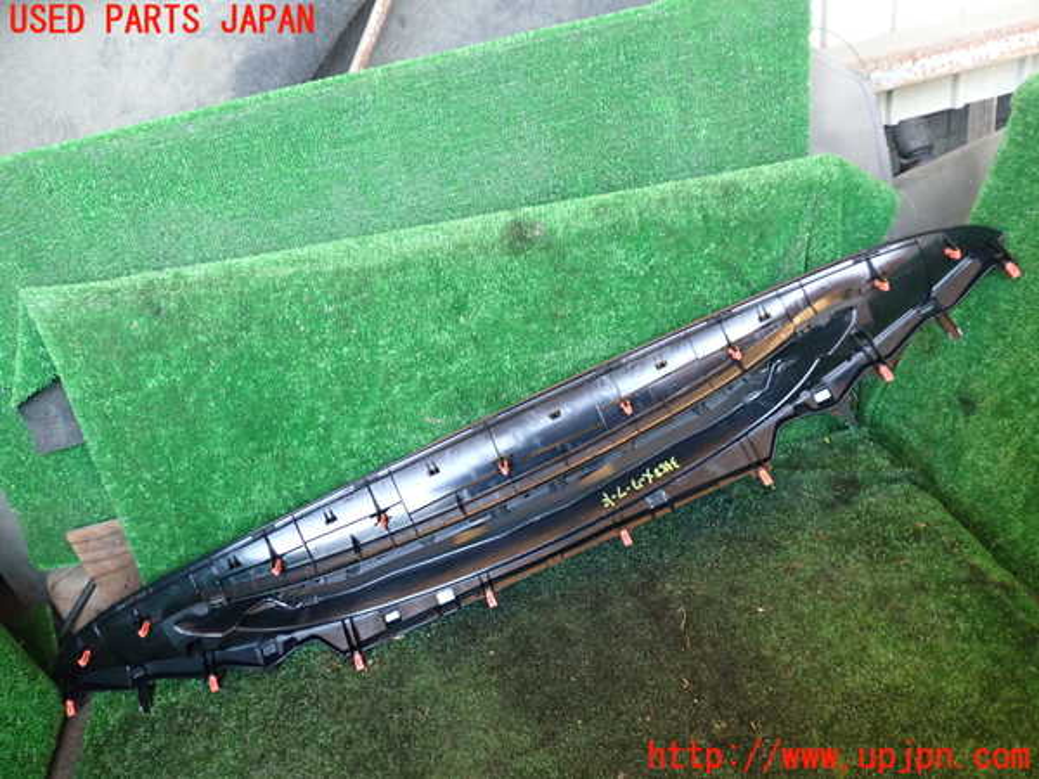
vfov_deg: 46.8
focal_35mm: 30
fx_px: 900
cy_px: 390
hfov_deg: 60.0
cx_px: 520
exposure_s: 1/30
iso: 500
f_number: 2.3
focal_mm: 5.4
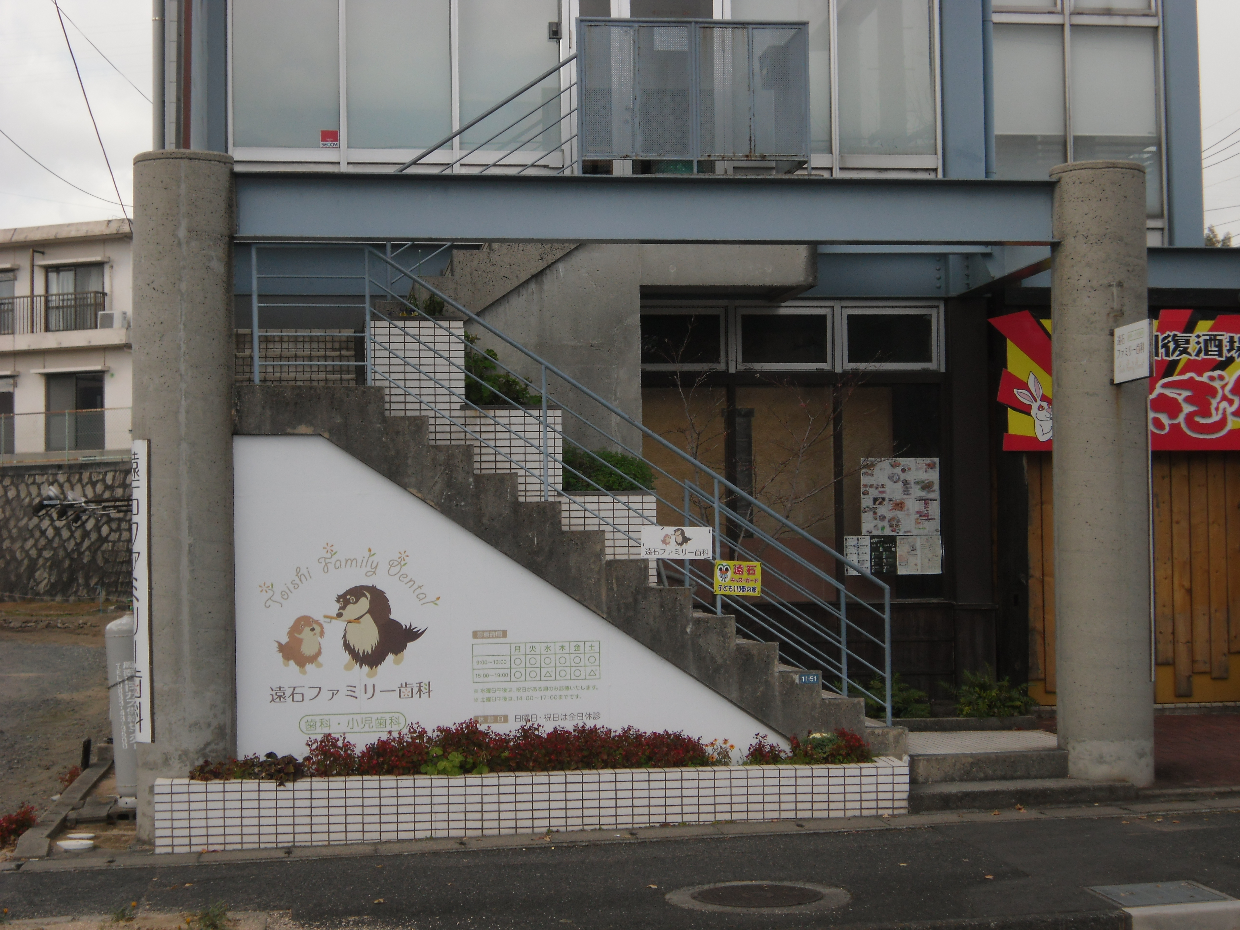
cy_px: 465
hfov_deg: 29.8
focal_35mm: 65
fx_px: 2328
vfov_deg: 22.6
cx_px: 620
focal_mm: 11.7
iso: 100
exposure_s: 1/250
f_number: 5.3
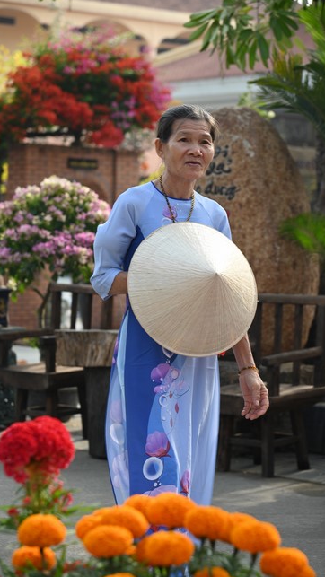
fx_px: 1699
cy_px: 287
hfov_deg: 10.9
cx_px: 177
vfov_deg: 19.3
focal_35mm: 111
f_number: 5.6
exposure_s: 1/250
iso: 200
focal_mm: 105
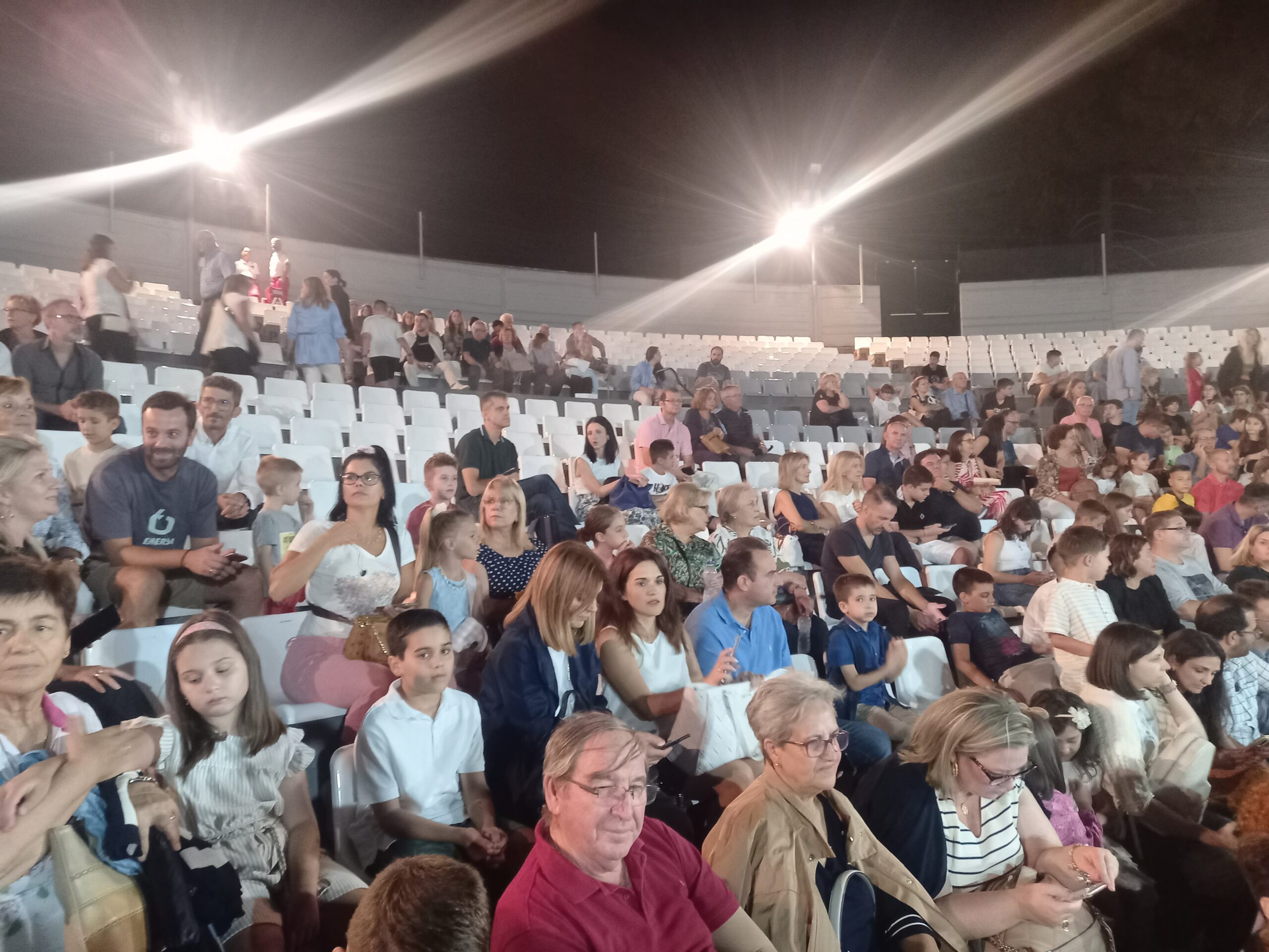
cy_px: 476
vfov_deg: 54.9
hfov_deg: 69.4
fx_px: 916
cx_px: 634
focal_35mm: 25
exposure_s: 1/20
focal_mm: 4.6
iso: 500
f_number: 2
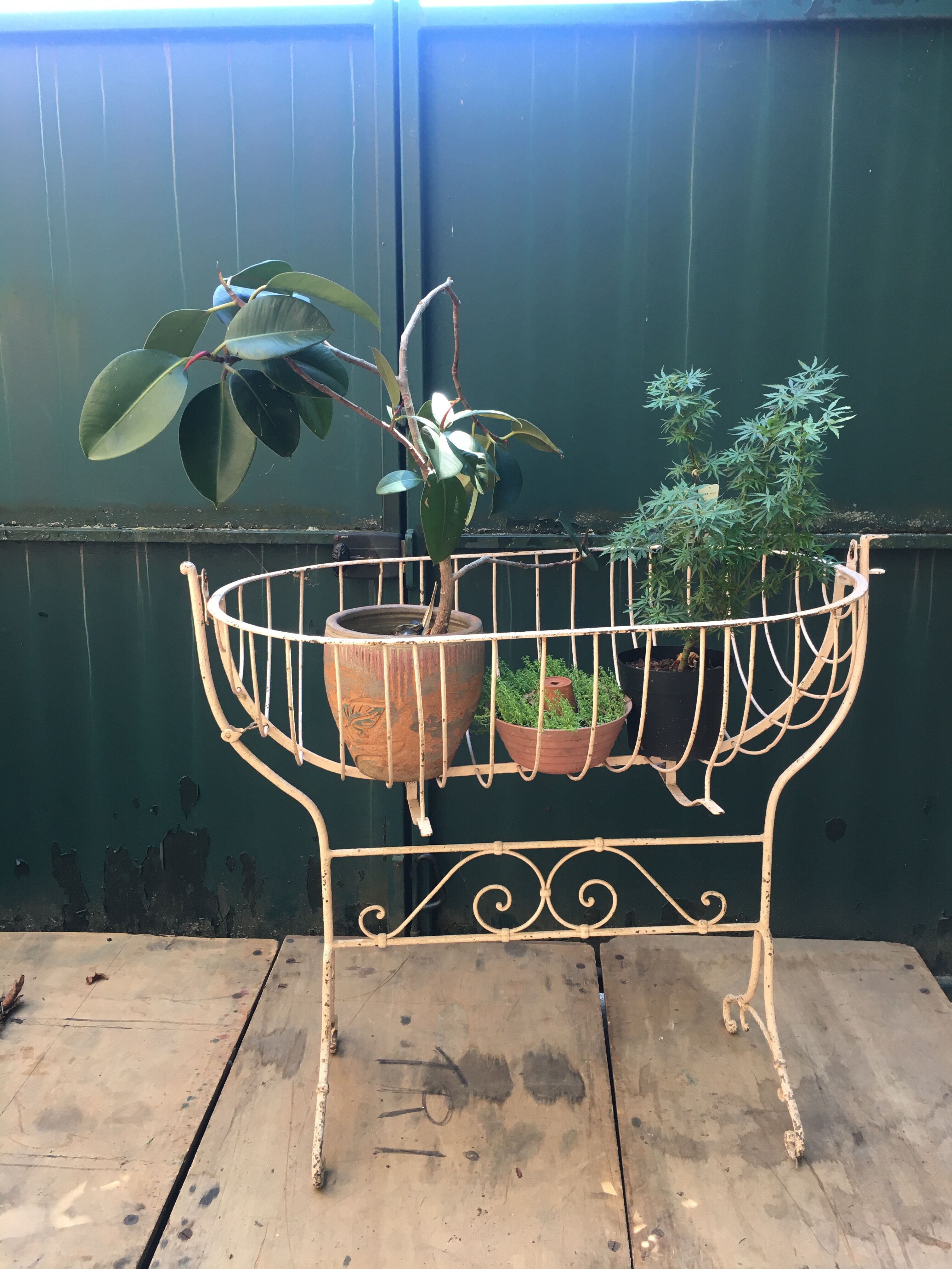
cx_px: 476
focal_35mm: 29
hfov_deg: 48.2
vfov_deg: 61.7
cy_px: 634
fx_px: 1063
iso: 25
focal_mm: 4.15
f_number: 2.2
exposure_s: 1/33
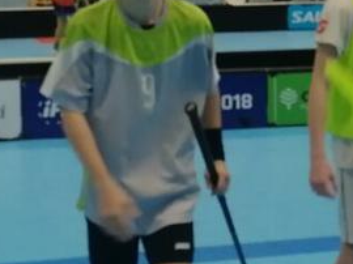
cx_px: 336
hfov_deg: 14.5
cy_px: -8
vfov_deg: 10.9
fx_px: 1365
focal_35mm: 134
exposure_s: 1/50
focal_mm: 3.95
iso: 100
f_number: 2.2
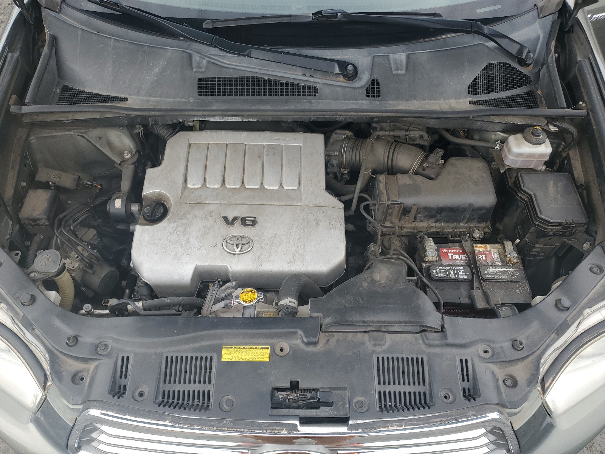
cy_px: 227
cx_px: 302
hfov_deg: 67.3
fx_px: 454
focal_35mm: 26
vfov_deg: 53.1
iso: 50
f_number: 1.5
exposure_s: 1/500
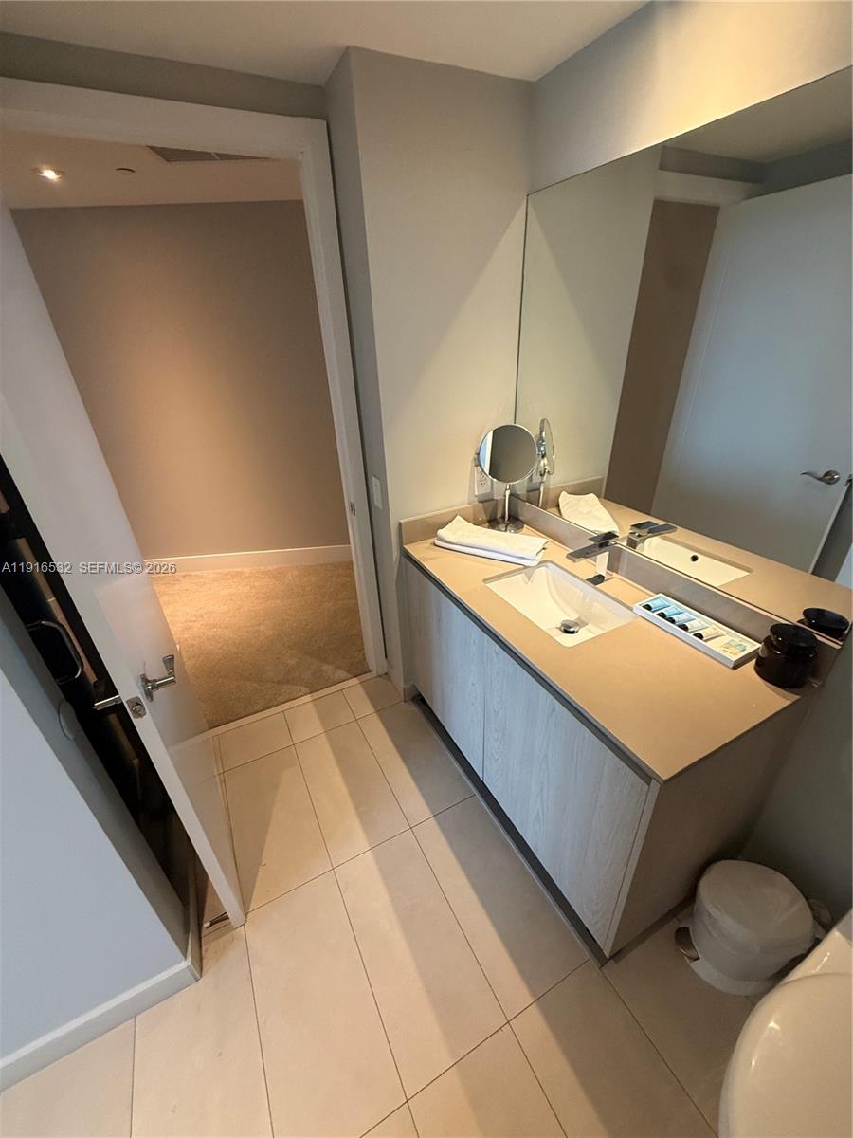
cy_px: 569
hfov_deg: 85.7
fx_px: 460
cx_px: 426
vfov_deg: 102.1
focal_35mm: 14
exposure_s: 1/60
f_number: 2.2
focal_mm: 2.22
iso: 250
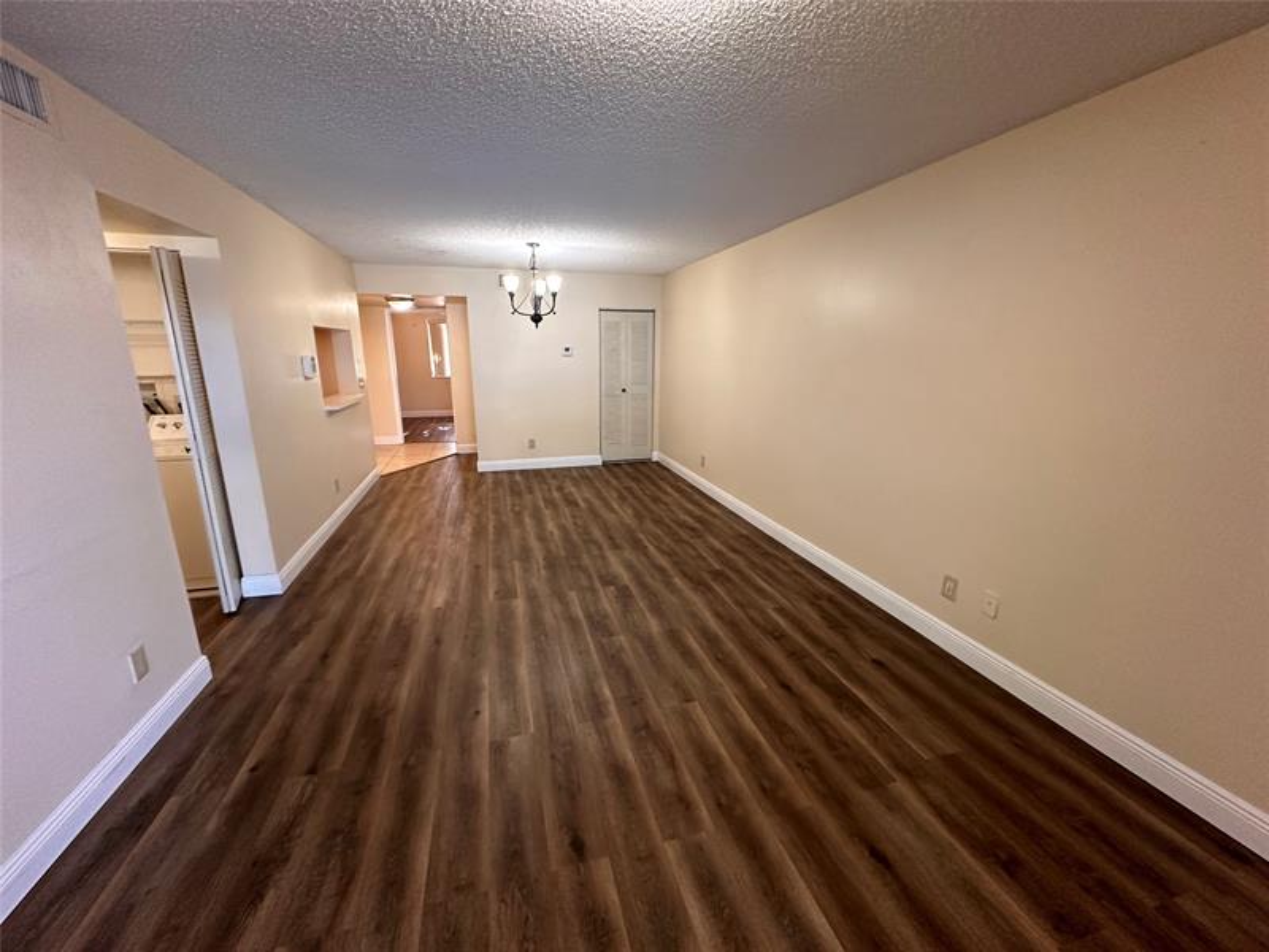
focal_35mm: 14
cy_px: 476
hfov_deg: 102.1
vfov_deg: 85.7
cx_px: 634
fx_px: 513
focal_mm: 2.22
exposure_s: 1/60
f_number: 2.2
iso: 250
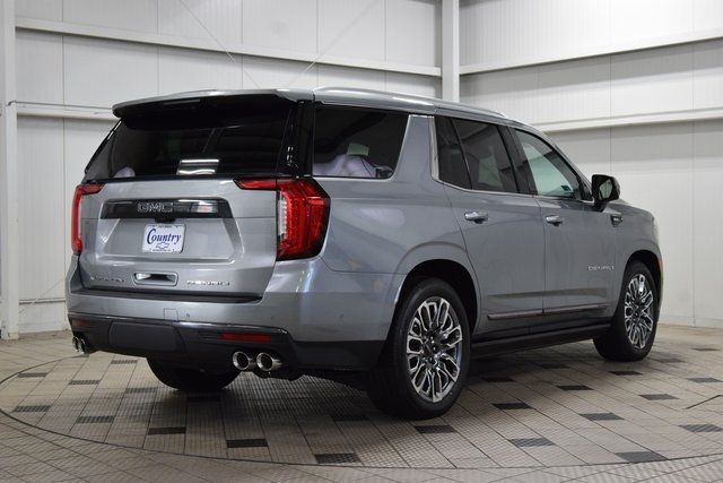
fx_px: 1085
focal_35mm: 54
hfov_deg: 36.9
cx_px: 362
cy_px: 242
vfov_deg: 25.1
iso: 1600
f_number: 7.1
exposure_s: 1/60
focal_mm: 36
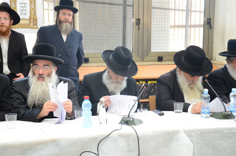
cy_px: 78
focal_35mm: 75
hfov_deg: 27.0
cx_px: 118
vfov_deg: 18.1
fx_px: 491
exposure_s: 1/80
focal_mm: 50
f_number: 5.6
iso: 1250
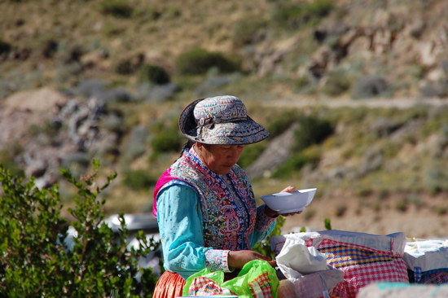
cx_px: 224
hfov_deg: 5.5
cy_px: 149
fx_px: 4664
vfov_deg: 3.7
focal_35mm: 375
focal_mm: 250
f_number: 9
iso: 200
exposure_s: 1/320
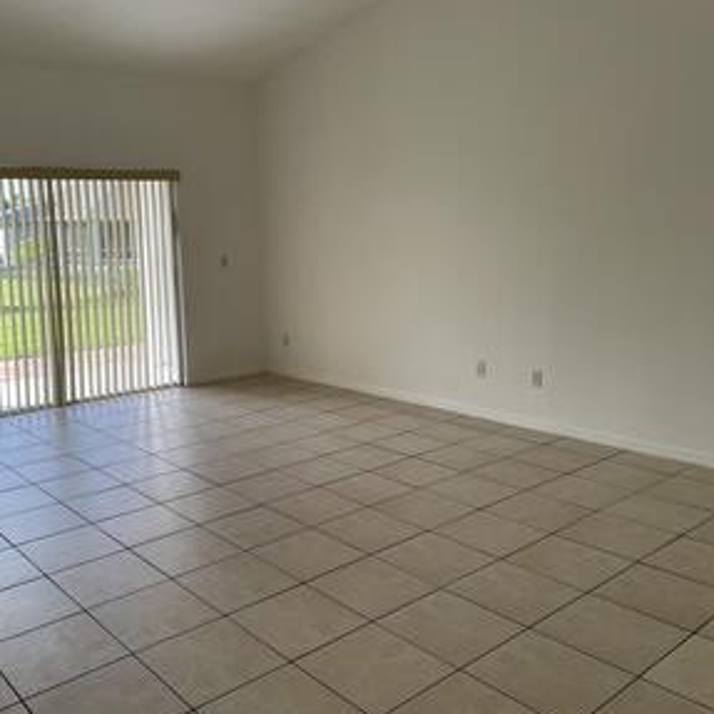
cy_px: 361
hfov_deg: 50.5
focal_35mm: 32
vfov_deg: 51.1
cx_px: 259
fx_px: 747
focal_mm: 4.2
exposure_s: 1/120
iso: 40
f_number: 1.6
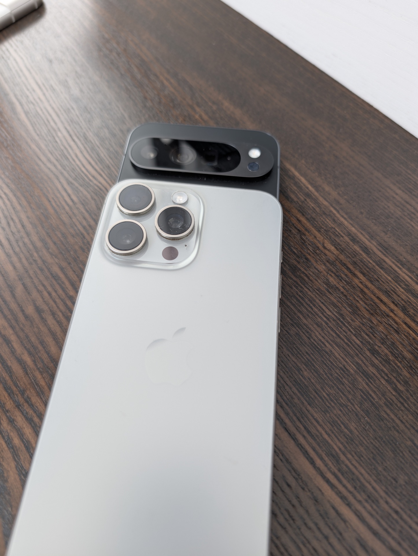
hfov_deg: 56.9
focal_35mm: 24
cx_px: 209
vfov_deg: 71.5
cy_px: 278
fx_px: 386
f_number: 1.68
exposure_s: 1/24.4
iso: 27
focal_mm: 6.9
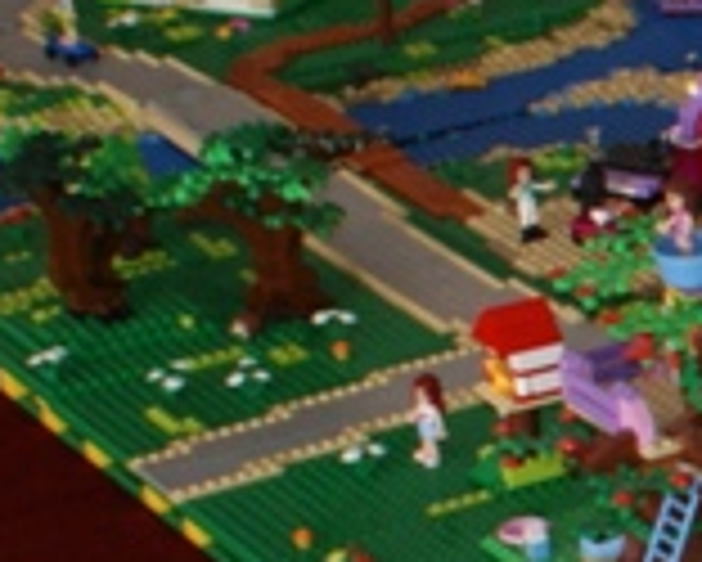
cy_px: 569
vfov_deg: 7.0
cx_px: 1822
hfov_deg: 7.9
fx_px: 4594
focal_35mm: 221
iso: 400
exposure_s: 1/60
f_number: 5.6
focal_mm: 24
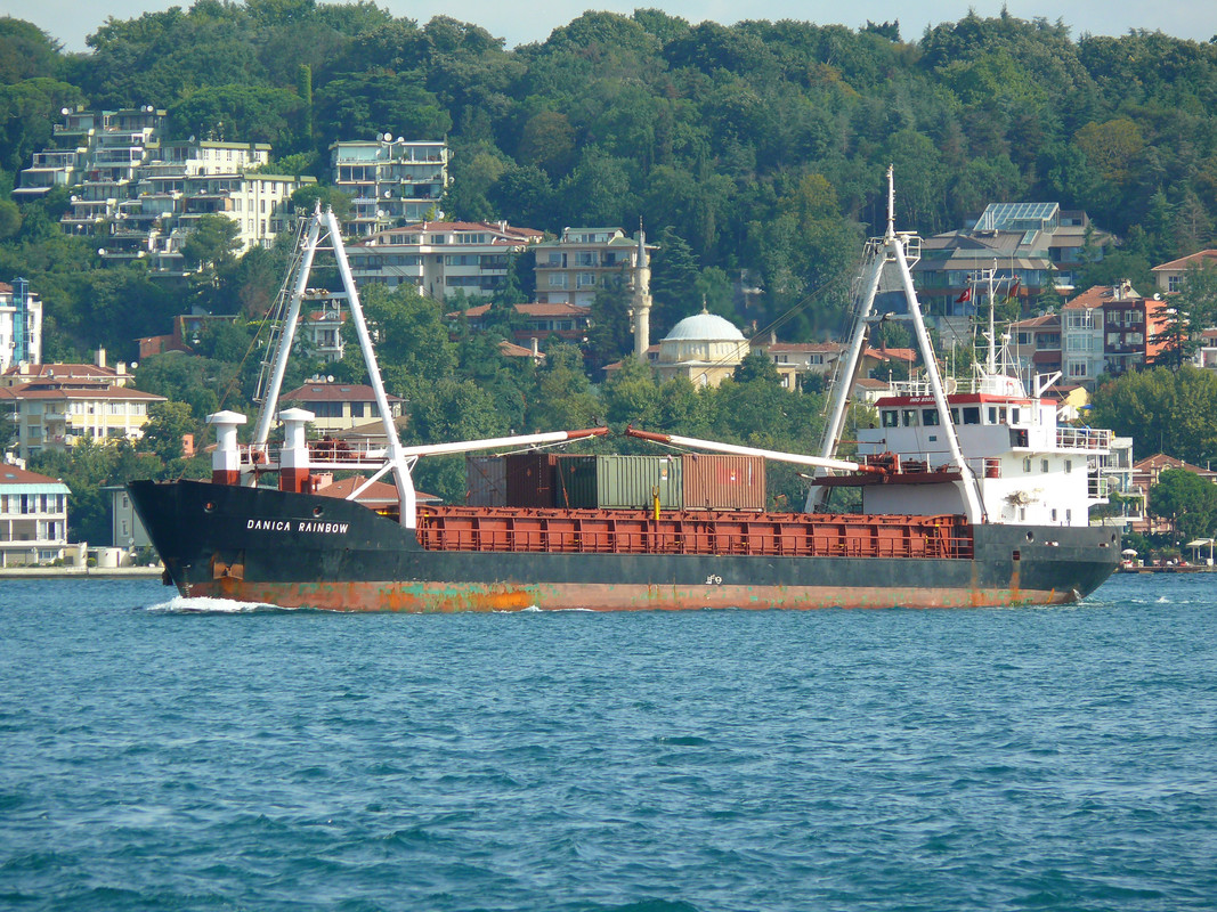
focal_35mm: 368
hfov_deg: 5.4
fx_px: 12936
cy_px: 456
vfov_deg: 4.0
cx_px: 608
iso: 100
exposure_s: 1/400
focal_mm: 77.7
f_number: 5.6
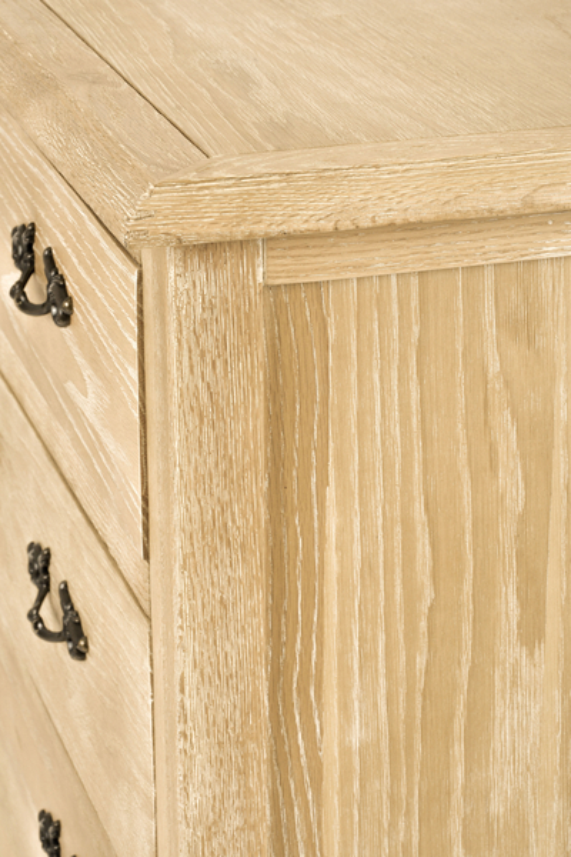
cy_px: 428
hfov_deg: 13.0
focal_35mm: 105
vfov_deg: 19.5
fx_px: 2498
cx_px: 286
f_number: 13
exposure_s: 1/15
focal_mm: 70
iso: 160
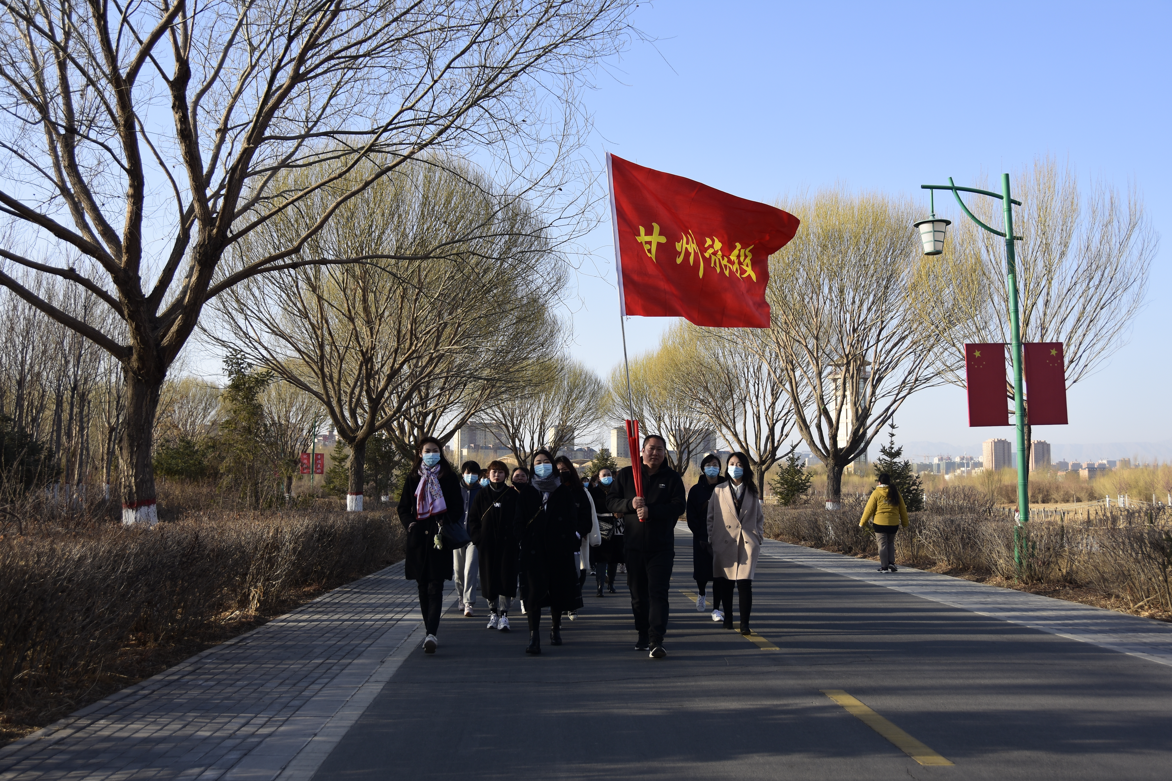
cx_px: 586
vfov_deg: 36.9
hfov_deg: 53.1
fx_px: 1172
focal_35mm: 36
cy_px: 390
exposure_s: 1/500
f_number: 3.8
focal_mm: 24
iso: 100
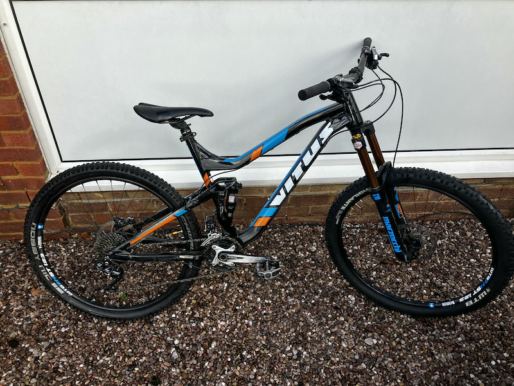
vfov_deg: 49.7
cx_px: 257
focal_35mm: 28
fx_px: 416
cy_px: 193
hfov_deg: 63.4
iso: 32
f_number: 1.8
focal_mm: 3.99
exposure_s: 1/501
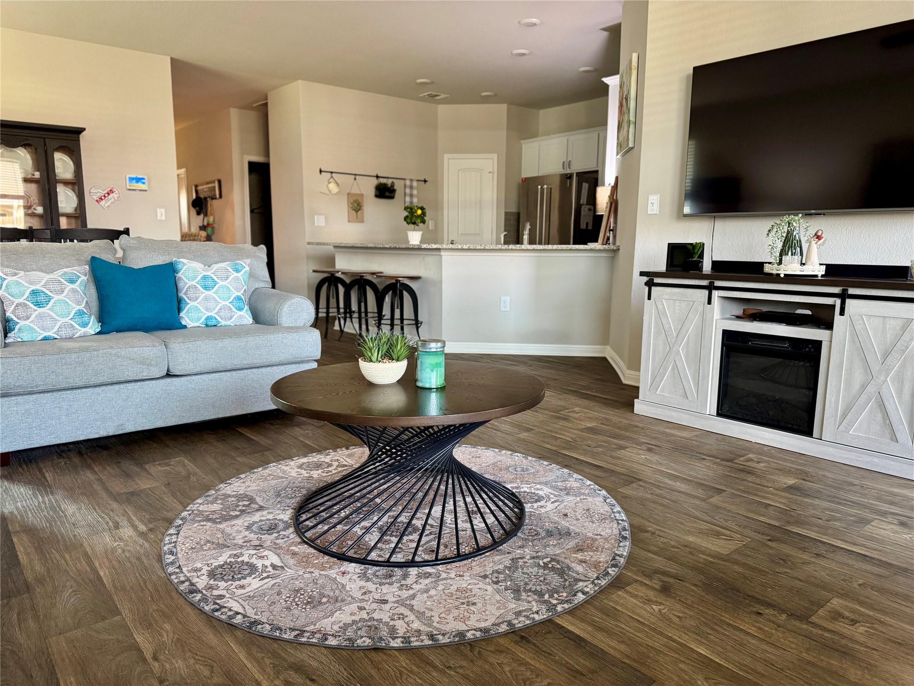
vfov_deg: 56.8
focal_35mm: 24
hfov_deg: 71.6
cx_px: 457
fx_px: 634
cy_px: 343
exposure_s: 1/60
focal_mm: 6.76
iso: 400
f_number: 1.78
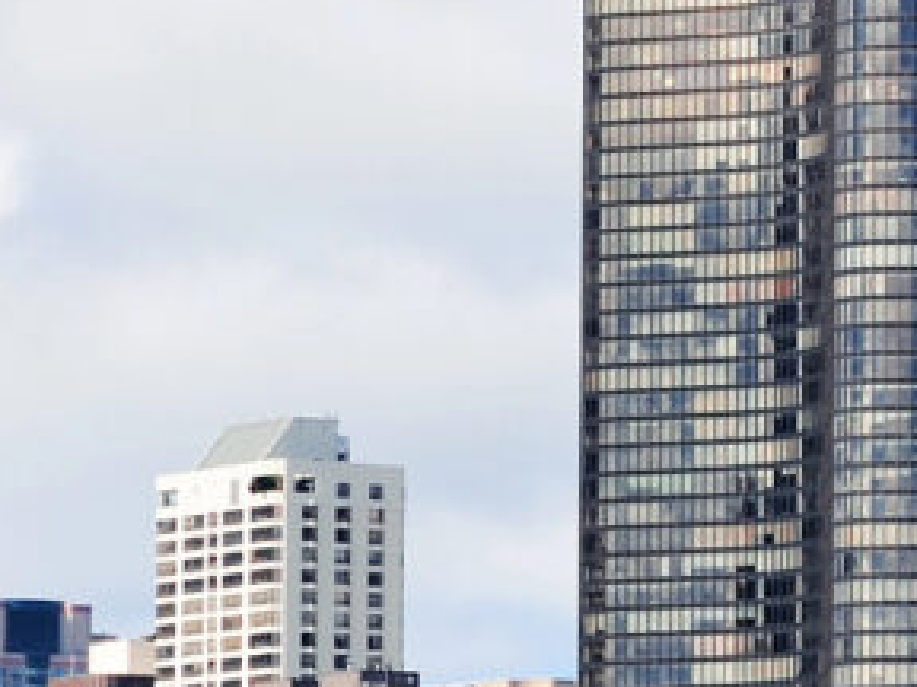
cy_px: 509
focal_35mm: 471
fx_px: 12477
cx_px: 2025
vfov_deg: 3.2
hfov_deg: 4.1
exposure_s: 1/750
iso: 200
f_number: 8
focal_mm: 98
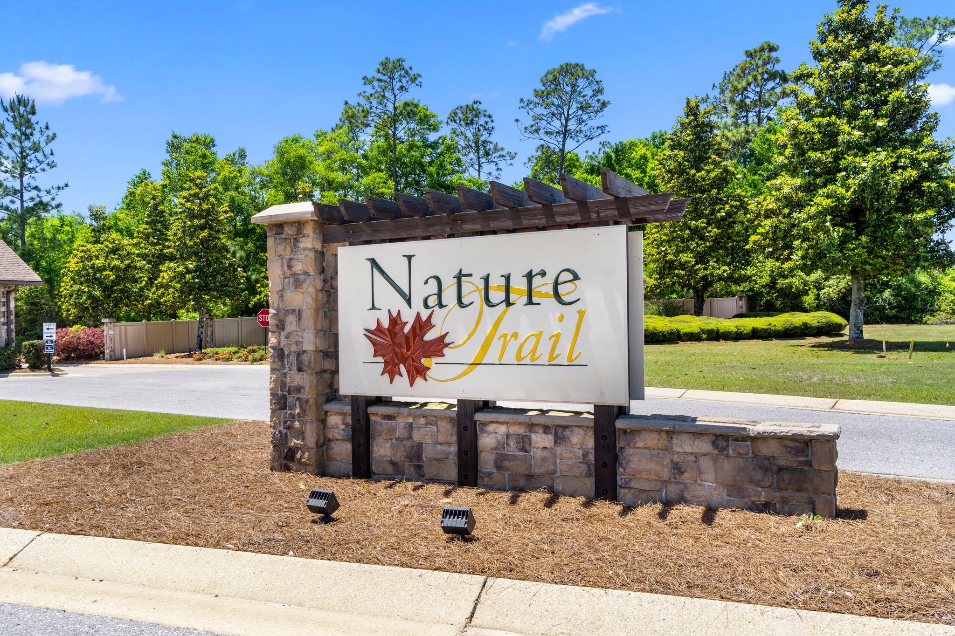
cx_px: 478
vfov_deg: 47.9
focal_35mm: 27
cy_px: 318
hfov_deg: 67.4
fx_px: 716
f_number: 8
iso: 320
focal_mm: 18
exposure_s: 1/50
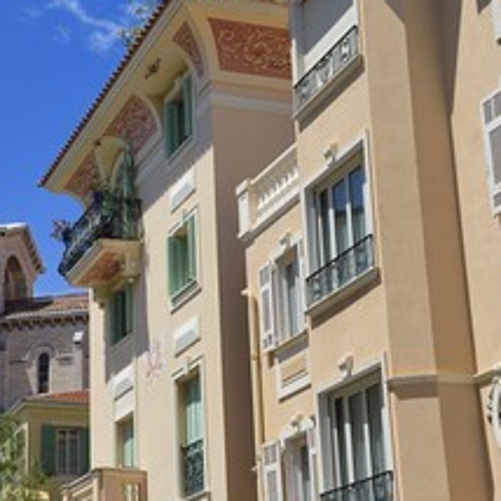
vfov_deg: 23.0
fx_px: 1228
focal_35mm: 75
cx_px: 54
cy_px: 295
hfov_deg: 22.5
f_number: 14
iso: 200
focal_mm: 45
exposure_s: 1/250
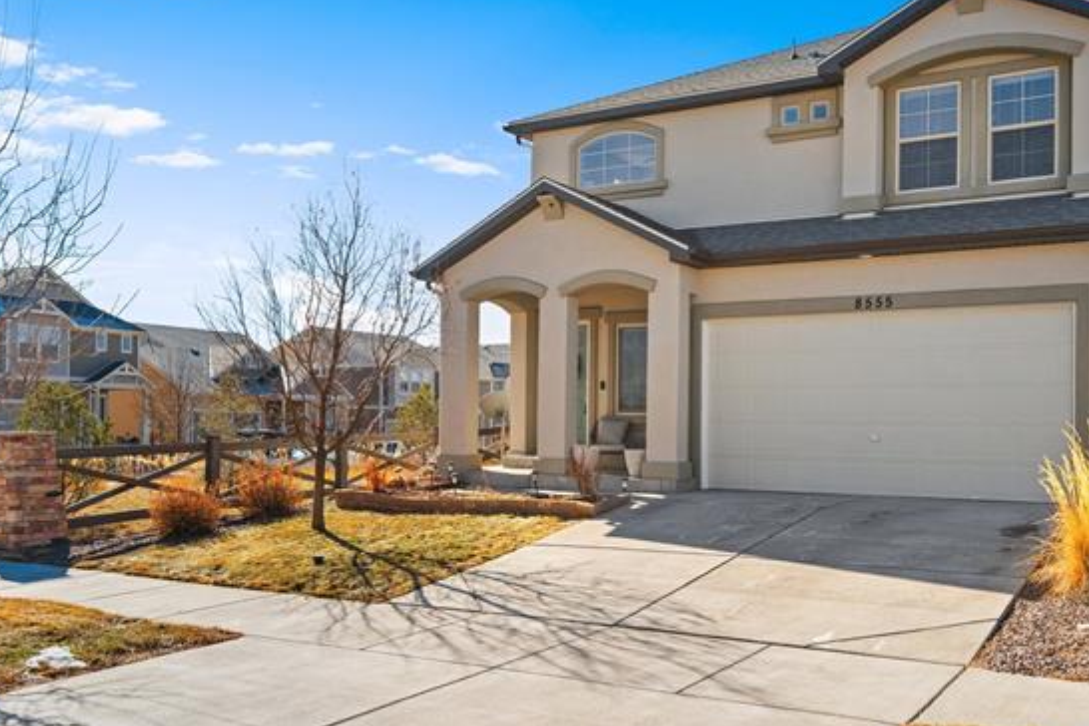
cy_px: 341
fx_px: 1028
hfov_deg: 55.6
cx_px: 612
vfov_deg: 38.9
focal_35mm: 34
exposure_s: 1/1250
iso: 2000
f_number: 7.1
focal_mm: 29
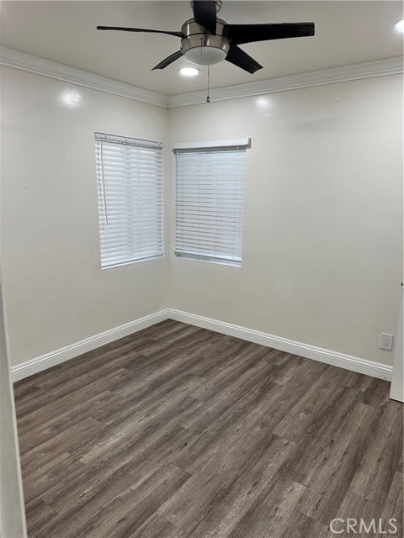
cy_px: 269
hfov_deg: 56.8
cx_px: 202
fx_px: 373
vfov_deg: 71.6
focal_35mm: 24
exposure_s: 1/120
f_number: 1.78
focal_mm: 6.86
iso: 125
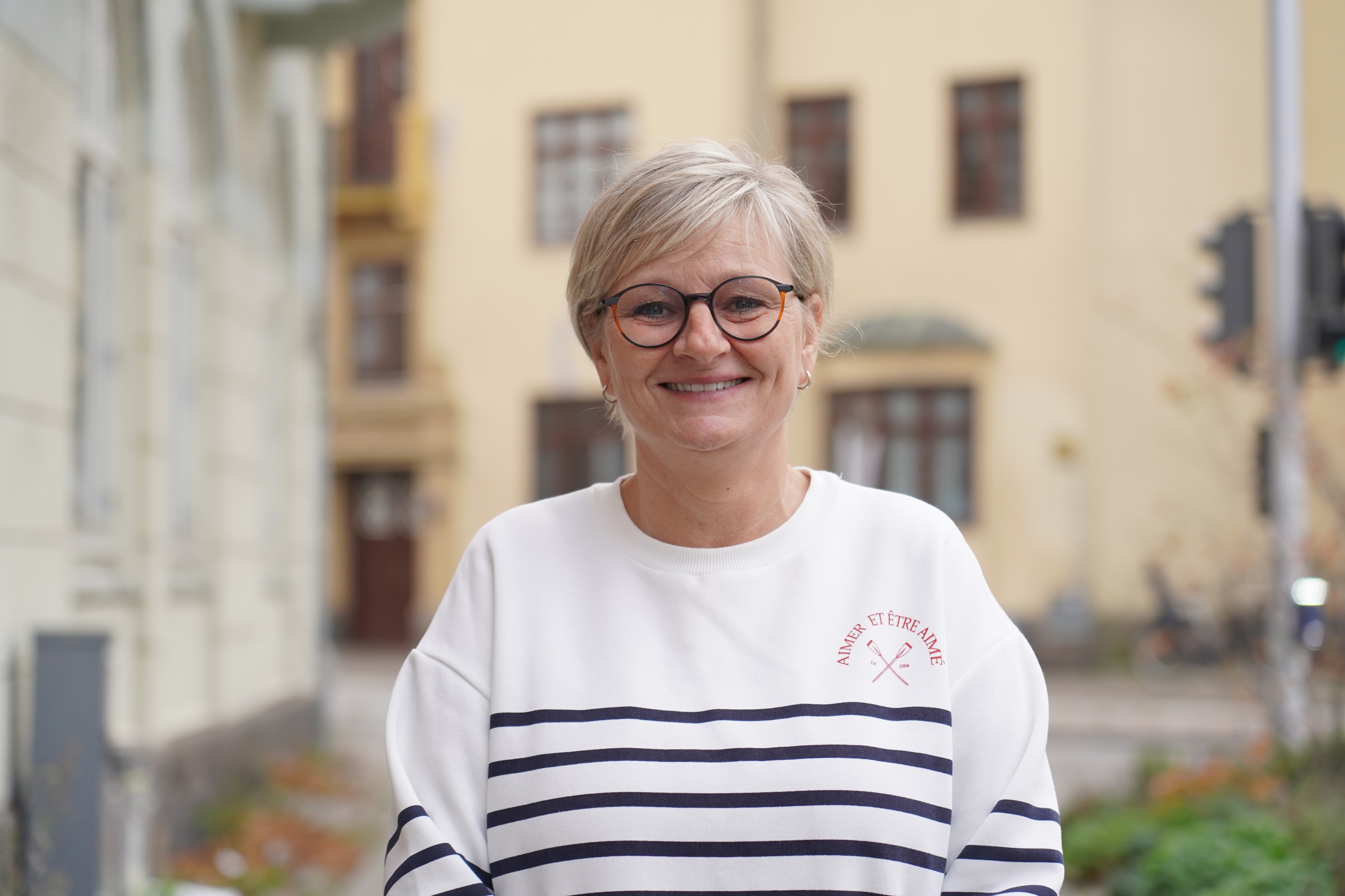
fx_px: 3923
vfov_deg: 13.0
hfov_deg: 19.5
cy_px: 448
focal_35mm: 105
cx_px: 672
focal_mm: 105
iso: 400
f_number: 4
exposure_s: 1/160
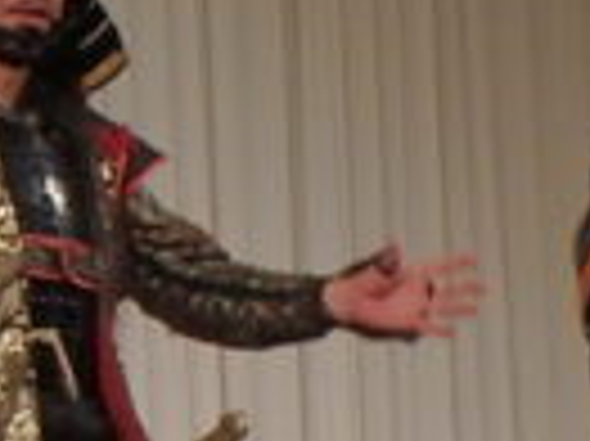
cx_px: -459
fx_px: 3389
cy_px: -58
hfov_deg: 9.5
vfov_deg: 7.4
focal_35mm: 199
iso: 200
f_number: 4.9
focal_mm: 6
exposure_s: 1/60
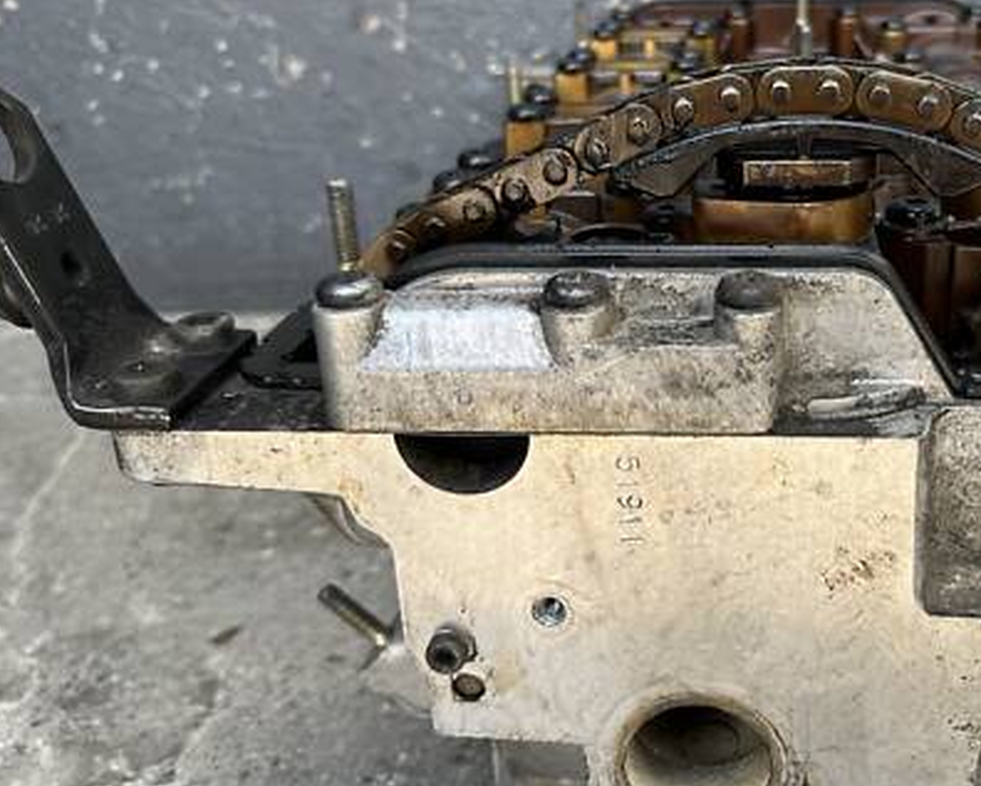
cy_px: 332
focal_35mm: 41
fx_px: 1191
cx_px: 694
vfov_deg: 36.4
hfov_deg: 43.8
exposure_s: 1/358
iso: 50
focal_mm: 5.1
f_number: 1.6
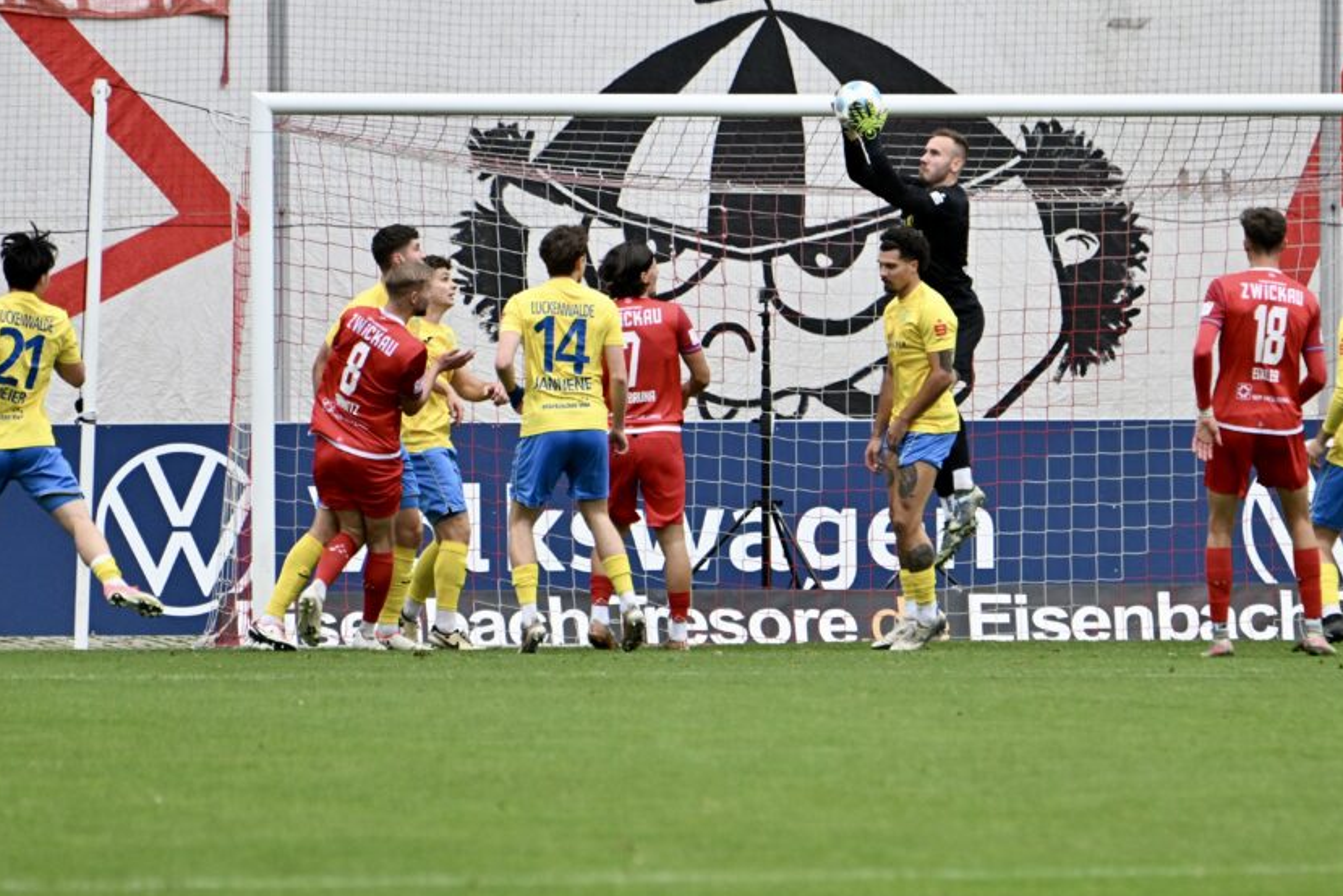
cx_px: 711
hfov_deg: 4.2
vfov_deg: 2.8
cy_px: 417
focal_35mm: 494
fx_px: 18431
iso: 3600
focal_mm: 400
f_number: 5.6
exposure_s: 1/1600
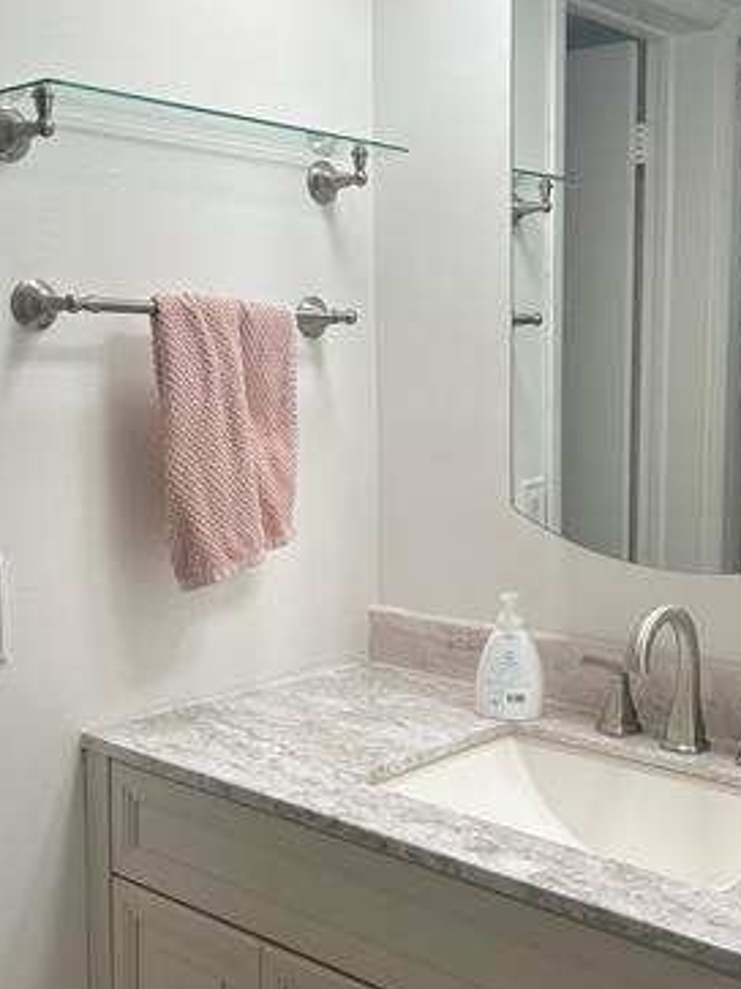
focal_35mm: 43
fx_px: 1228
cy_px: 529
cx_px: 455
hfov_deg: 33.4
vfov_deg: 43.8
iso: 40
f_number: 1.5
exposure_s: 1/178
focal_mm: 5.7
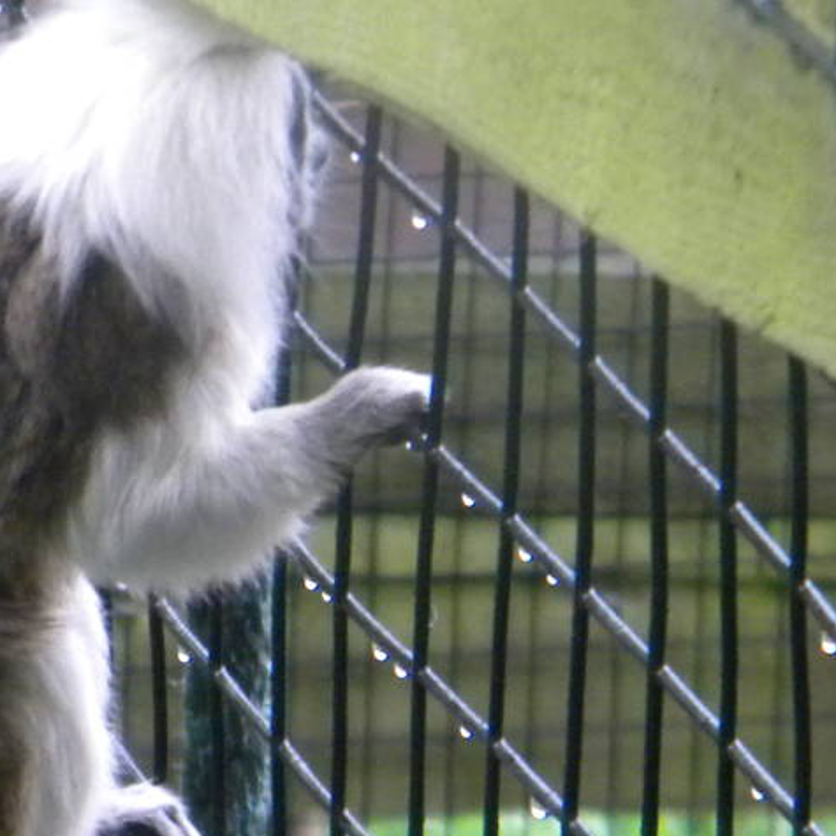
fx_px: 12050
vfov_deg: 4.0
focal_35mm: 441
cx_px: 81
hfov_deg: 4.0
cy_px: 605
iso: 400
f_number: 5
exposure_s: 1/33.7
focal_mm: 26.8
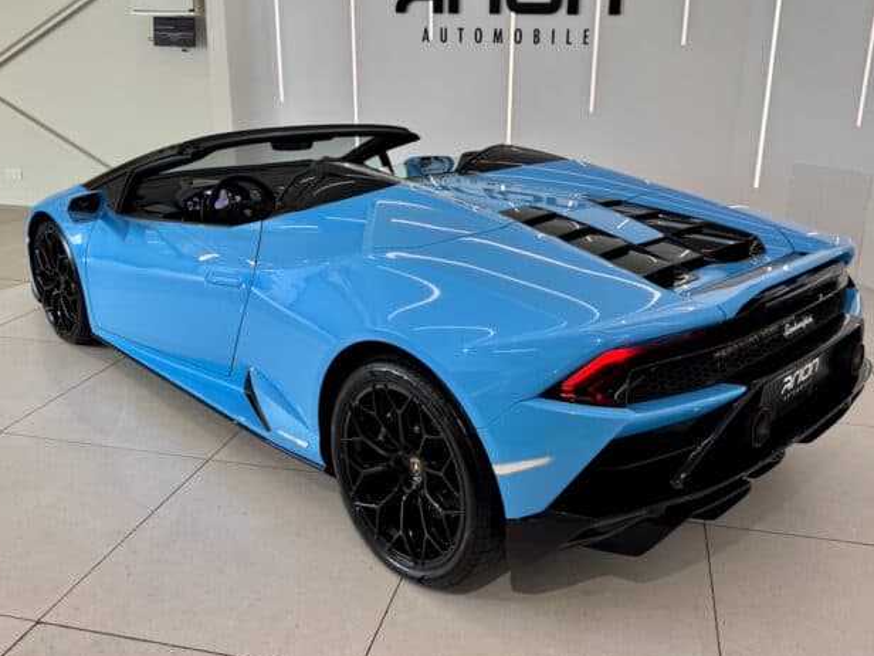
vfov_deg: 45.3
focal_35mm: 31
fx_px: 783
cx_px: 474
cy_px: 282
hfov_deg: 58.3
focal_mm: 6.76
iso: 100
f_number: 1.78
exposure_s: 1/150
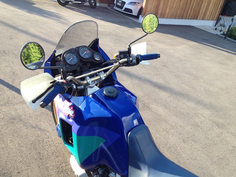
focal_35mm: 35
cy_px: 88
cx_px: 118
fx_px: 239
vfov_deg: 40.7
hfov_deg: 52.6
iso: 50
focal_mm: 4.28
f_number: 2.4
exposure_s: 1/129
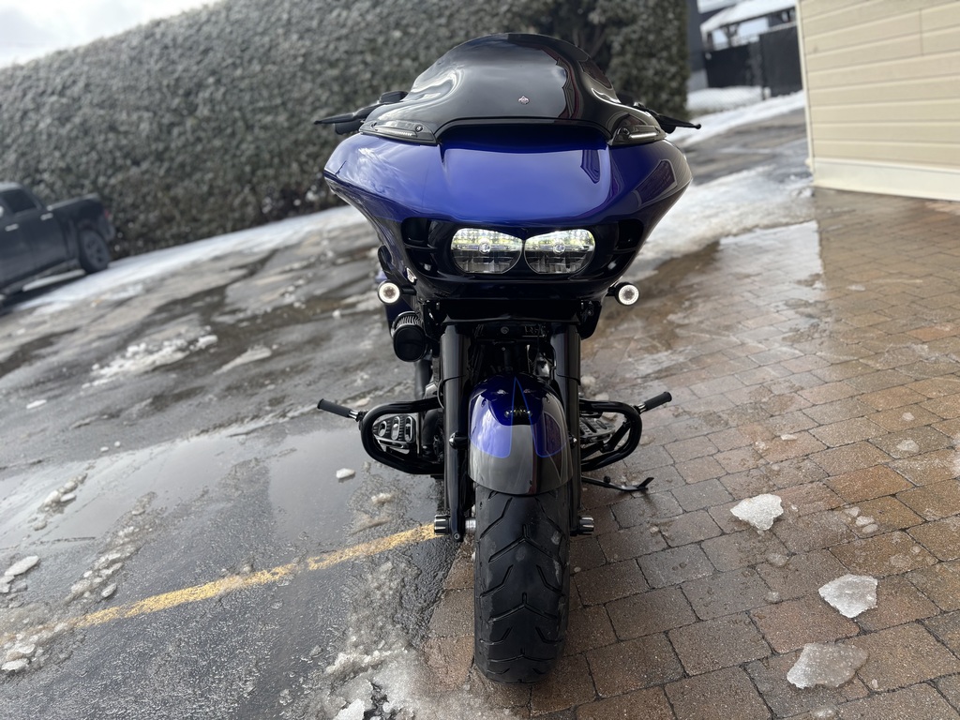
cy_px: 360
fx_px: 721
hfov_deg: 67.3
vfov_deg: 53.1
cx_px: 480
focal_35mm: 26
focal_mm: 5.96
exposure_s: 1/1058
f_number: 1.6
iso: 50
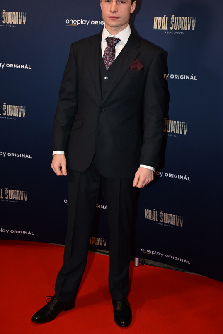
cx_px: 113
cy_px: 146
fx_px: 465
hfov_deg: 27.0
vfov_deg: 39.5
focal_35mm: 50
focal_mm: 39
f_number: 5
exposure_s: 1/160
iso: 1250
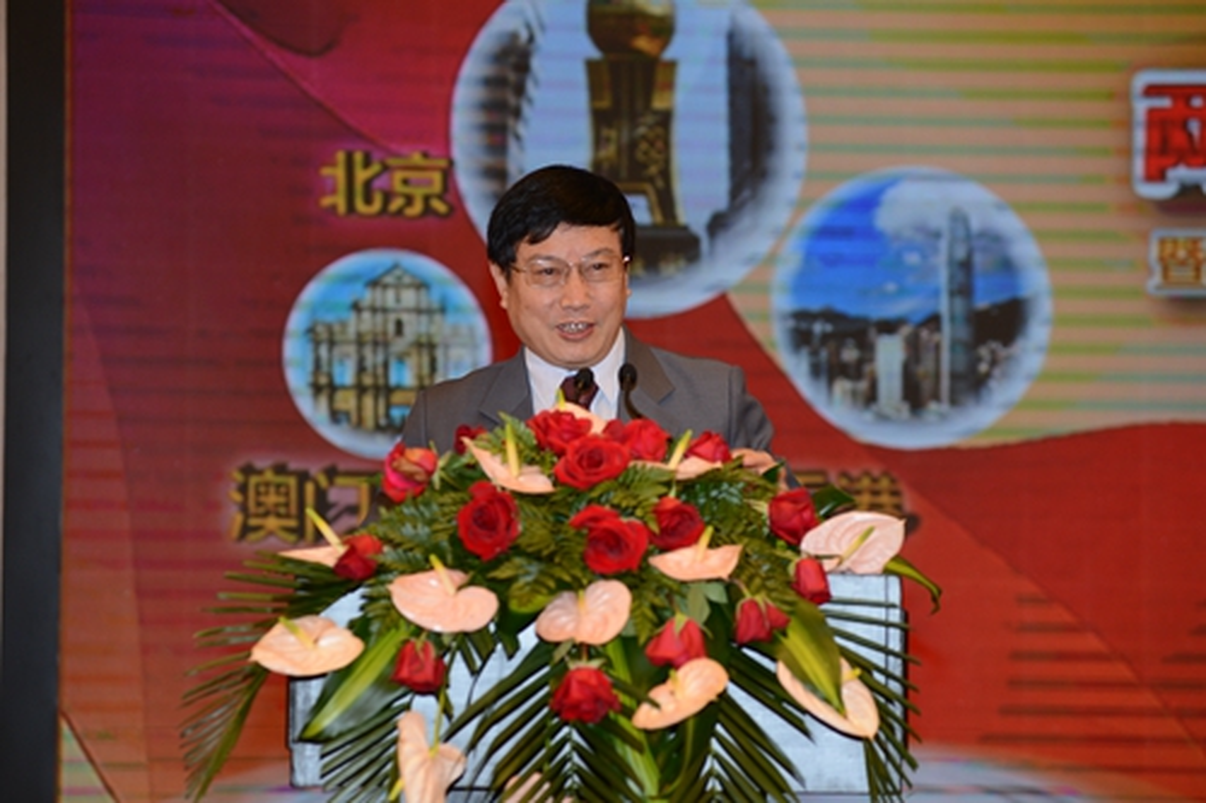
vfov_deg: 10.2
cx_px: 603
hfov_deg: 15.2
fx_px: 4521
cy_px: 402
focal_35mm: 135
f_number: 4
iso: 640
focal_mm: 135
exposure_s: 1/200
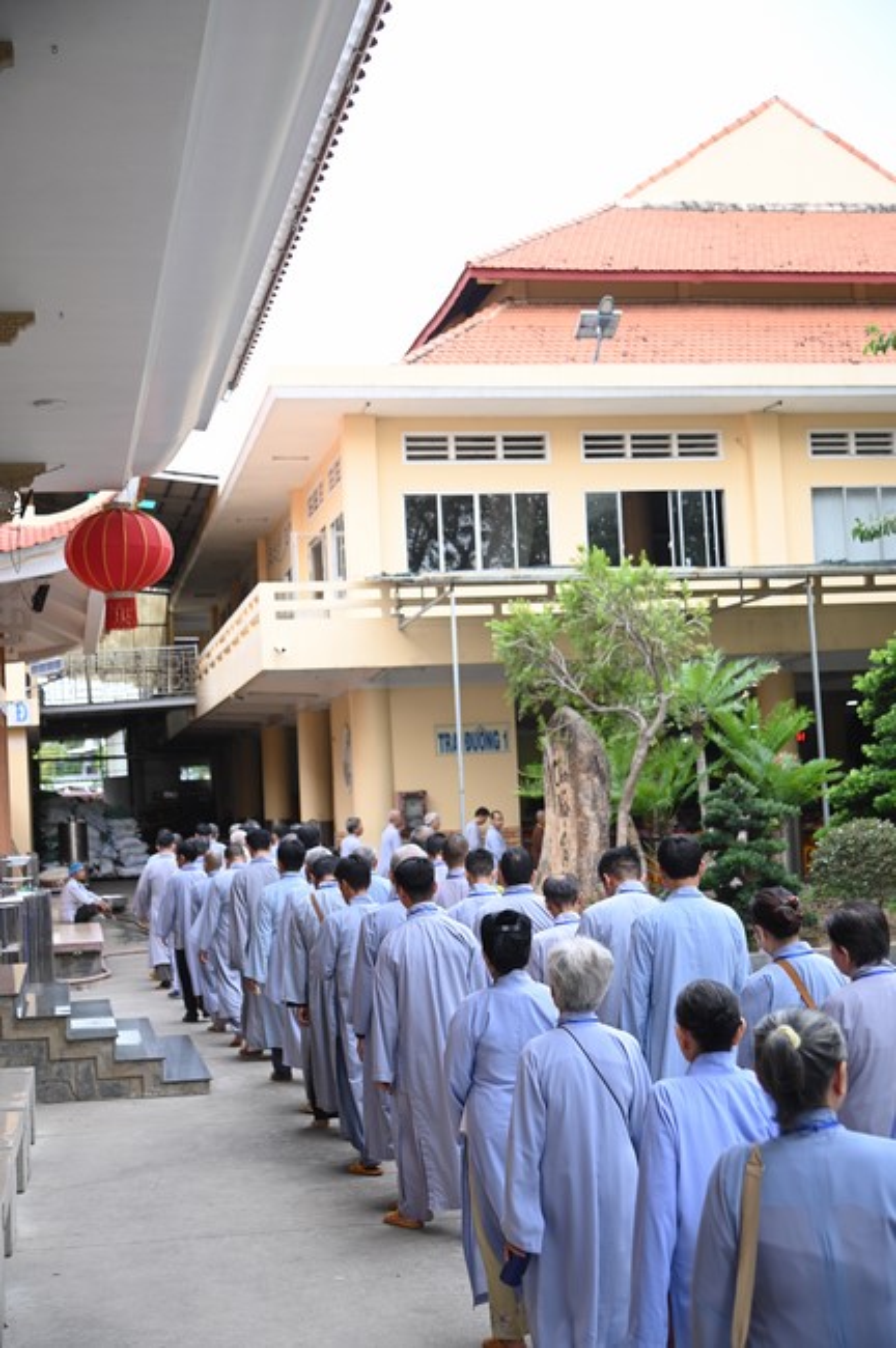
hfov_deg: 28.0
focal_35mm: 48
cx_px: 448
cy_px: 674
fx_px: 1796
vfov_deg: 41.2
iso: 320
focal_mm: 48
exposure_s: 1/200
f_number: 4
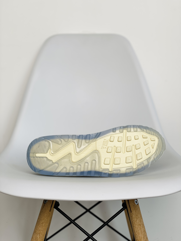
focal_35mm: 52
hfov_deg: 28.0
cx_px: 90
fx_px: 363
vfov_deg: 36.8
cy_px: 120
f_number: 2
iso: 20
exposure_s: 1/187
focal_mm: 6
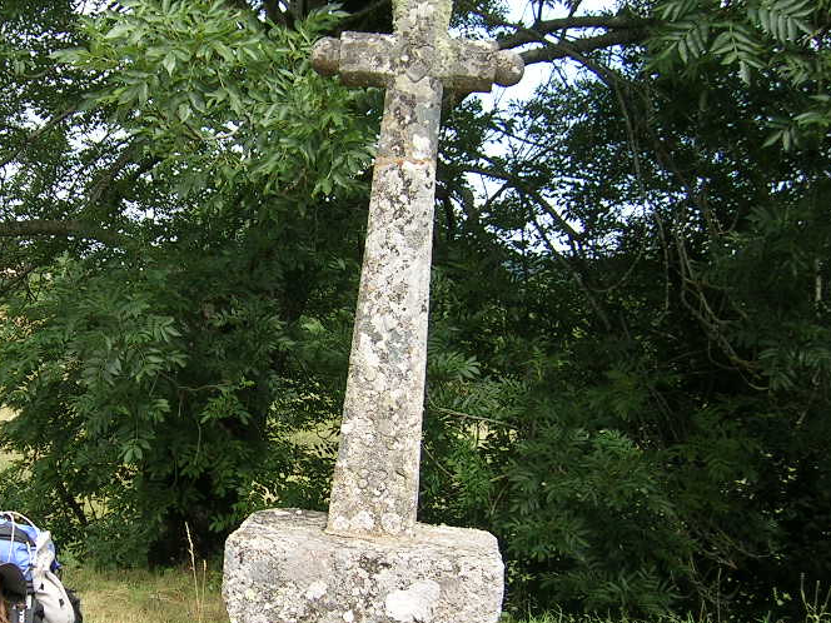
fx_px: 1296
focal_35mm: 54
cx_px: 208
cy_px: 380
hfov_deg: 34.8
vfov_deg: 27.0
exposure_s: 1/292
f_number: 2.8
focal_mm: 5.4
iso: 50
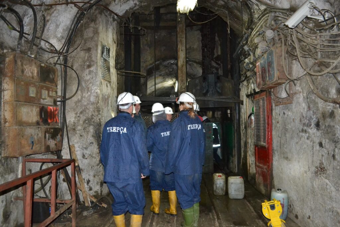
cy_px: 114
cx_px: 170
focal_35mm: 27
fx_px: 255
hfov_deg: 67.4
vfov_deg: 47.9
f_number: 3.5
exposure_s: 1/60
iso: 3200
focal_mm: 18
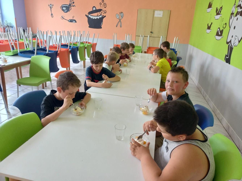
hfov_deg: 69.4
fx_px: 175
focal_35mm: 25
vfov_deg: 54.9
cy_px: 90
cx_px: 121
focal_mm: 4.65
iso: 200
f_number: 1.8
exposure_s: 1/50
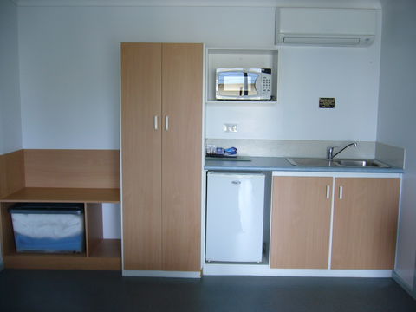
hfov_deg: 52.6
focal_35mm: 35
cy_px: 156
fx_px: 421
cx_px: 208
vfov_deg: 40.7
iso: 100
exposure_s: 1/25
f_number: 2.8
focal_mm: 5.8
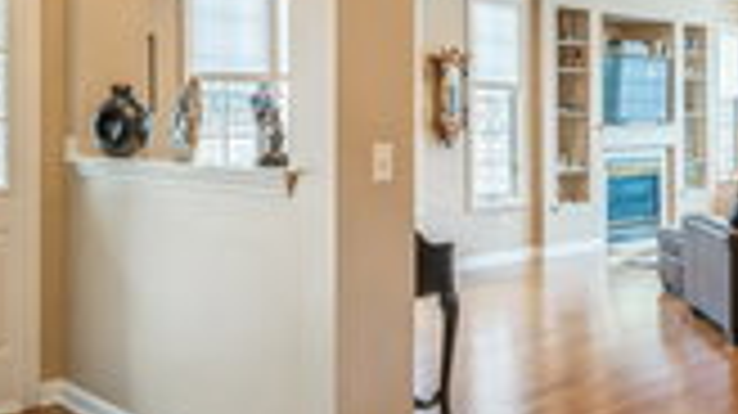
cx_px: 585
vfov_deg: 25.7
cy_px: 112
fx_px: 900
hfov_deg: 42.7
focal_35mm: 46
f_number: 9.5
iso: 200
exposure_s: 1/4
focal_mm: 15
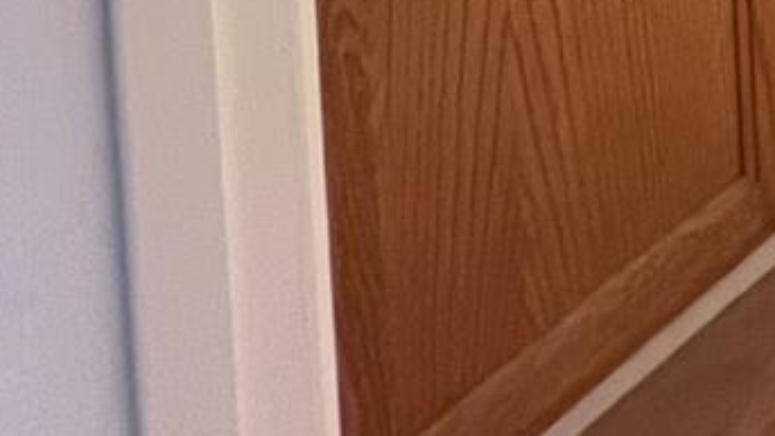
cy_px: -1050
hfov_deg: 26.6
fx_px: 1274
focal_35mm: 62
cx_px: 1092
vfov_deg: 9.9
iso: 400
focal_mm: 1.57
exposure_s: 1/60
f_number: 1.8
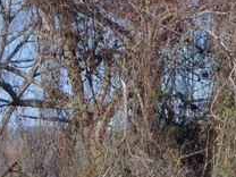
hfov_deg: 7.6
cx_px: 197
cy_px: 153
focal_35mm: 260
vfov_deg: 5.7
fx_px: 1773
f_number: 3.9
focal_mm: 19.4
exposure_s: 1/640
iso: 80
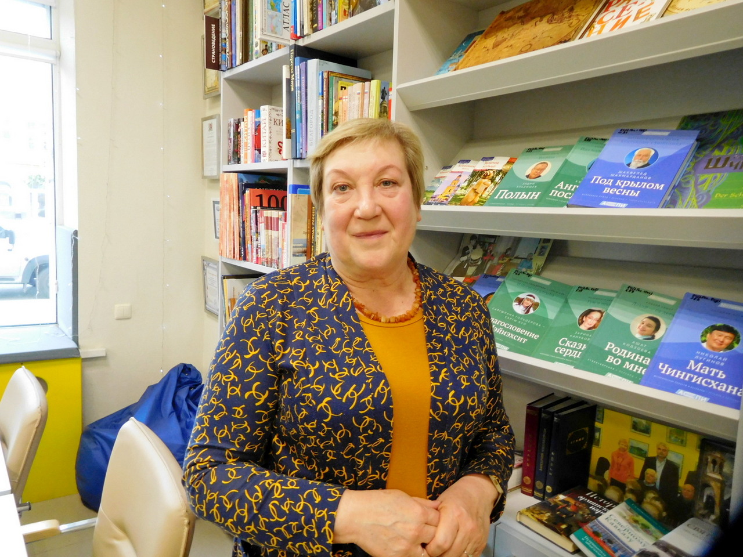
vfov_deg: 54.9
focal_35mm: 25
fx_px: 537
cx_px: 372
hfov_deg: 69.4
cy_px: 278
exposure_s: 1/30
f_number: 3.4
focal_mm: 4.5
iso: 320
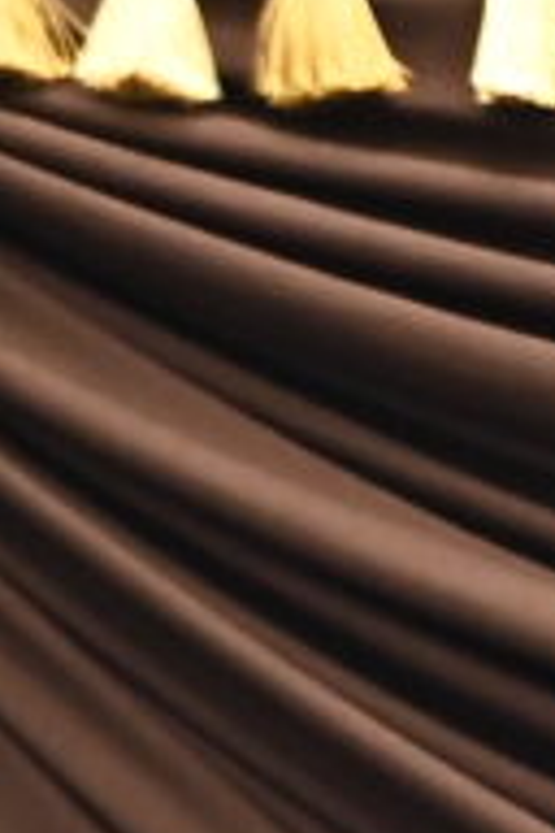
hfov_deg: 0.6
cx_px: 1730
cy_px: 2842
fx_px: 49276
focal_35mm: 2131
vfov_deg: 1.0
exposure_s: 1/160
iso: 2000
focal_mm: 200
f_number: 6.3
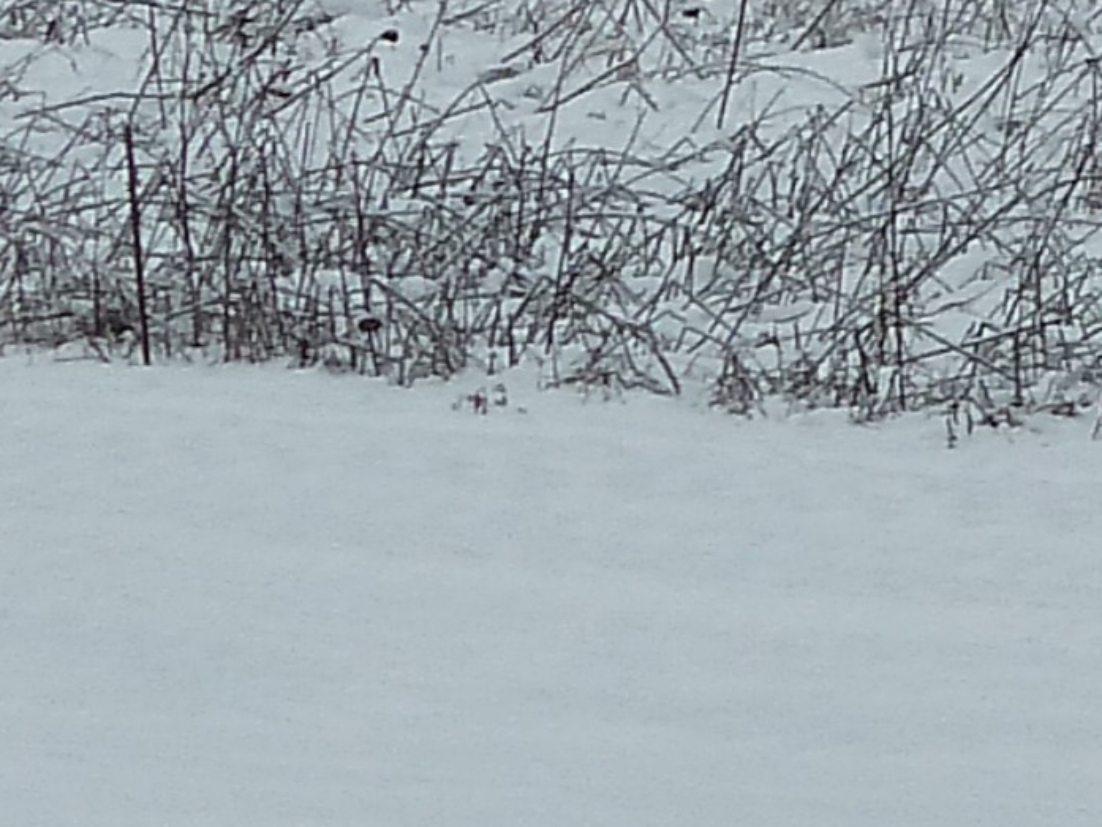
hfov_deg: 1.0
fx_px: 63840
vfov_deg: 0.7
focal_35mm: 2005
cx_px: 1554
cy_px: -318
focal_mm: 49.2
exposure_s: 1/160
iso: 125
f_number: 4.9
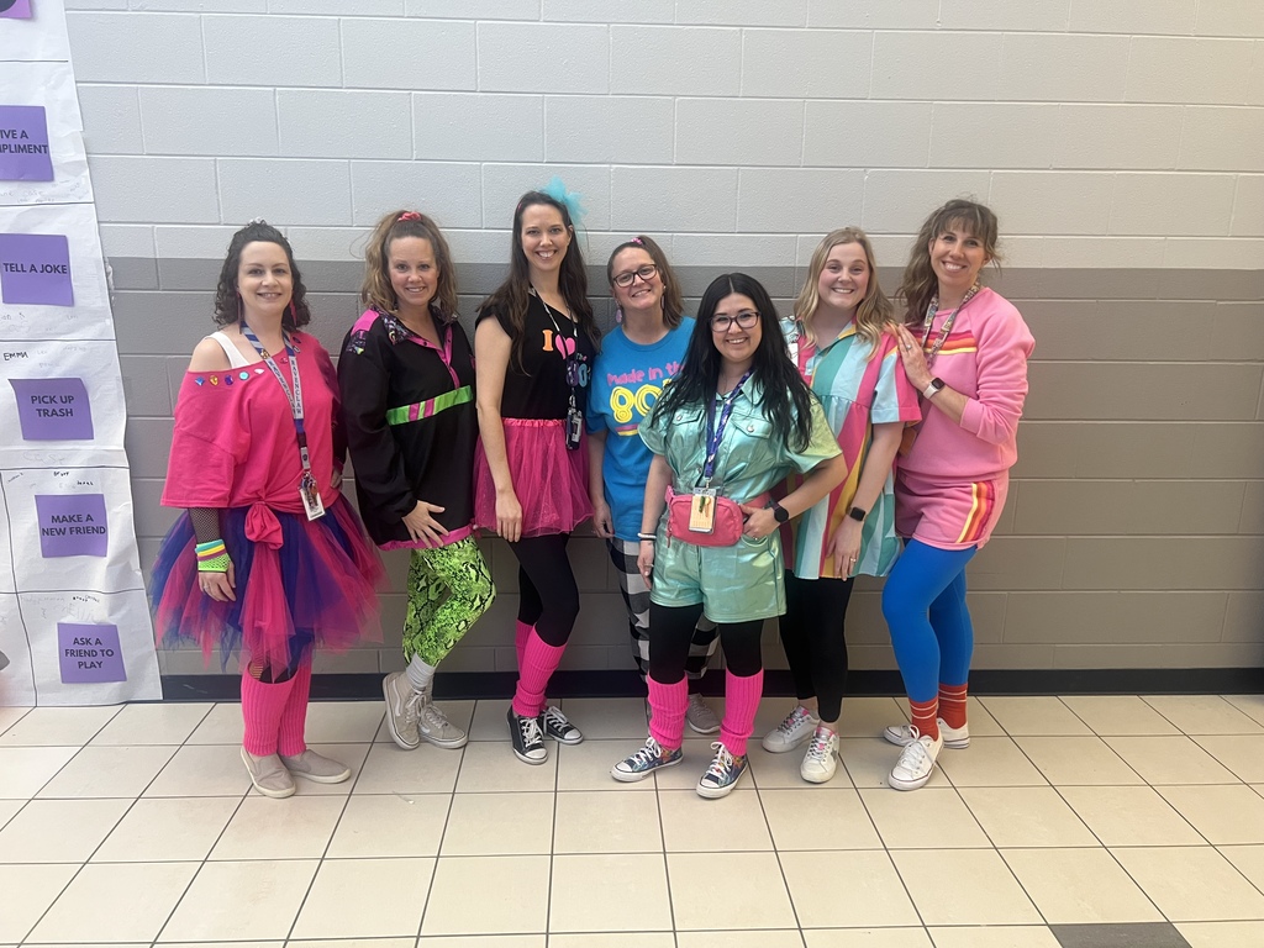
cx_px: 632
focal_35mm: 26
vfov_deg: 53.1
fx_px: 949
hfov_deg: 67.3
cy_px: 474
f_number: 1.5
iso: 200
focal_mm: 5.7
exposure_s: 1/60
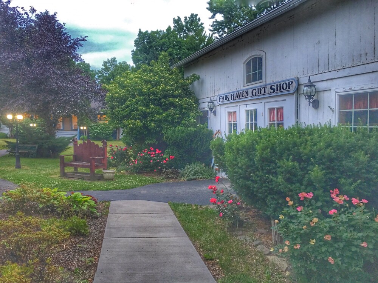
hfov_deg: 61.7
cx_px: 189
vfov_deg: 48.2
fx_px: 317
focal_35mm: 29
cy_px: 142
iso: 80
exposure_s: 1/15
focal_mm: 4.15
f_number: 2.2
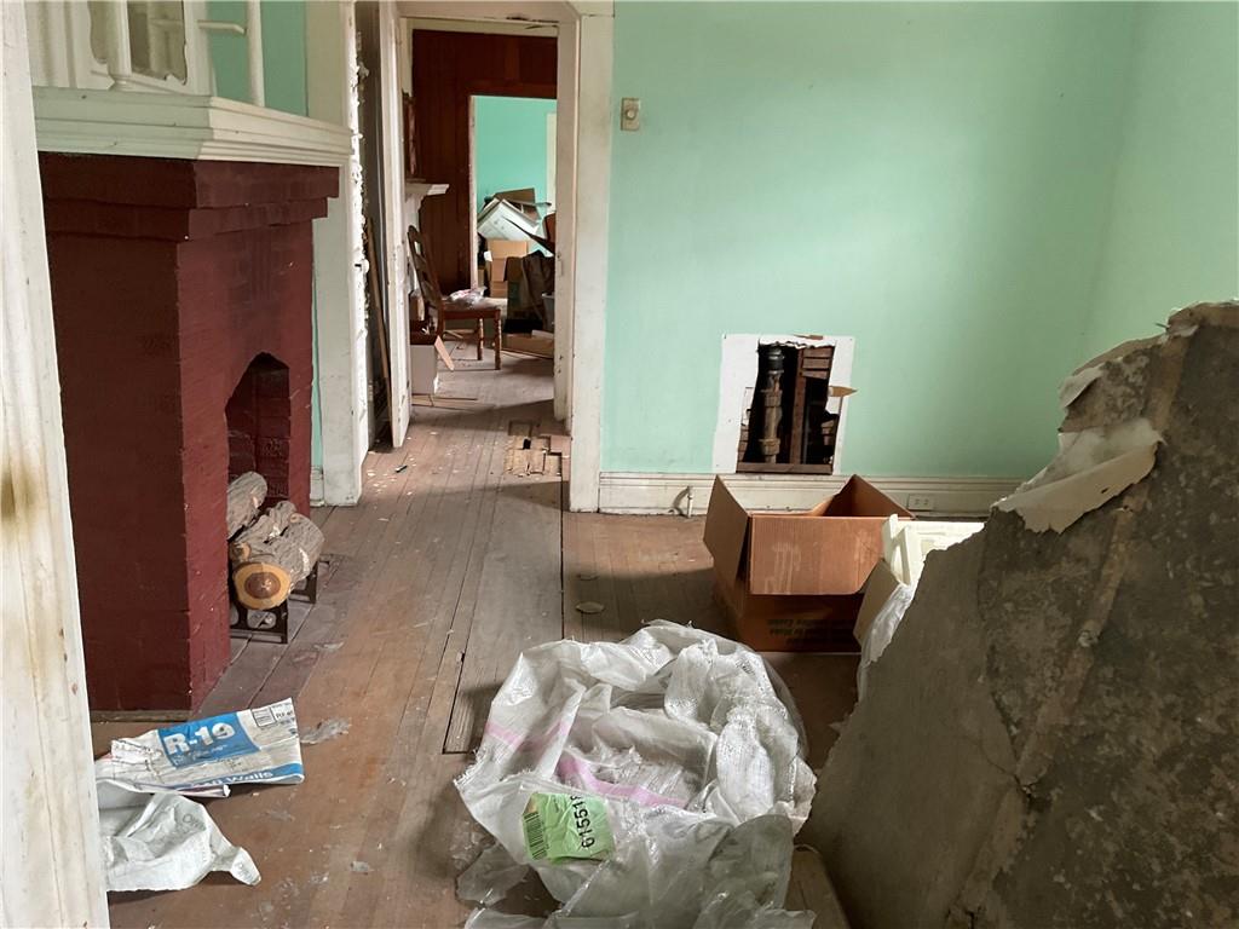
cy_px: 464
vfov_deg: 48.2
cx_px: 620
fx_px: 1038
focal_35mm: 29
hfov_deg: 61.7
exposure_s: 1/60
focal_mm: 3
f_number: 1.8
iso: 80
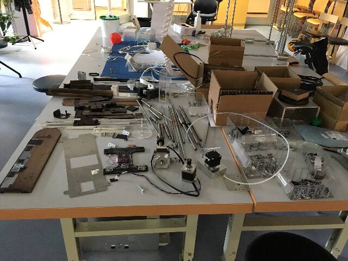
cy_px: 130
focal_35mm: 29
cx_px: 174
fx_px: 292
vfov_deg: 48.2
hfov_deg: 61.7
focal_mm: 4.15
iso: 250
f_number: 2.2
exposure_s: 1/25
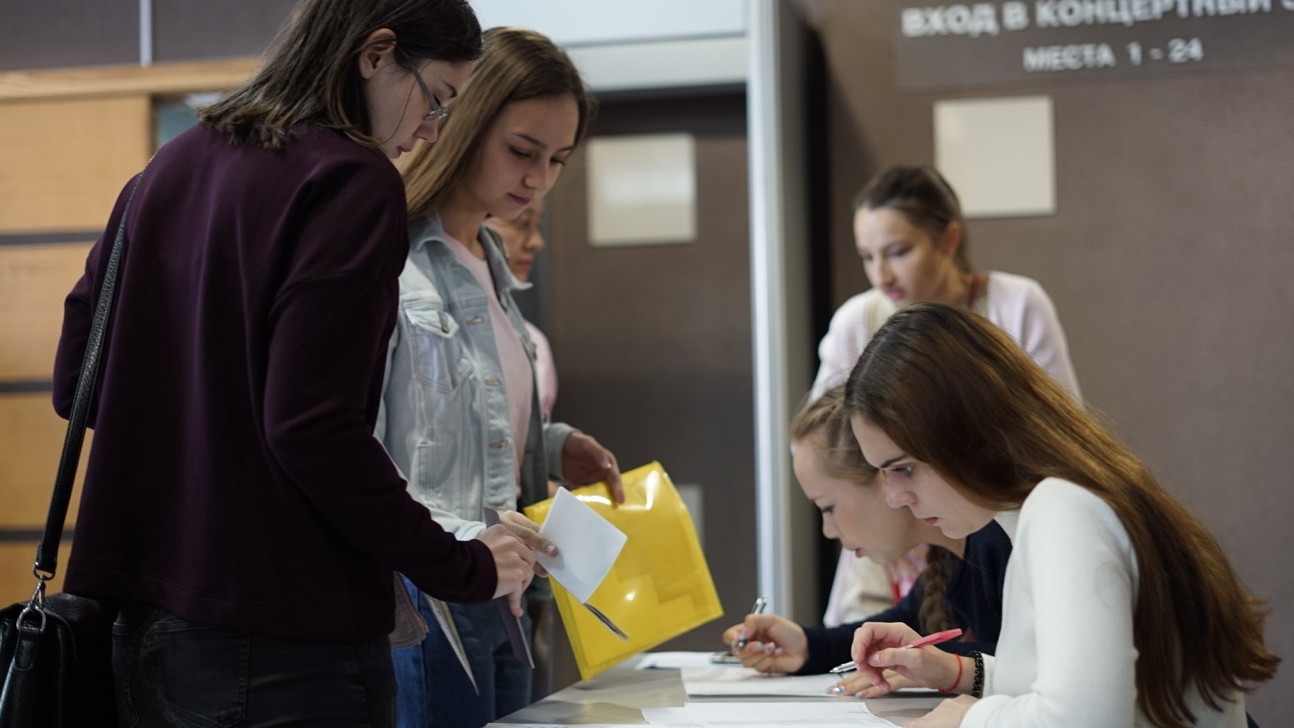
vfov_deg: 21.4
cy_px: 408
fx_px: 1921
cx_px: 677
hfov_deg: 37.2
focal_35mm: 56
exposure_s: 1/60
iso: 500
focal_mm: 50
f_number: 2
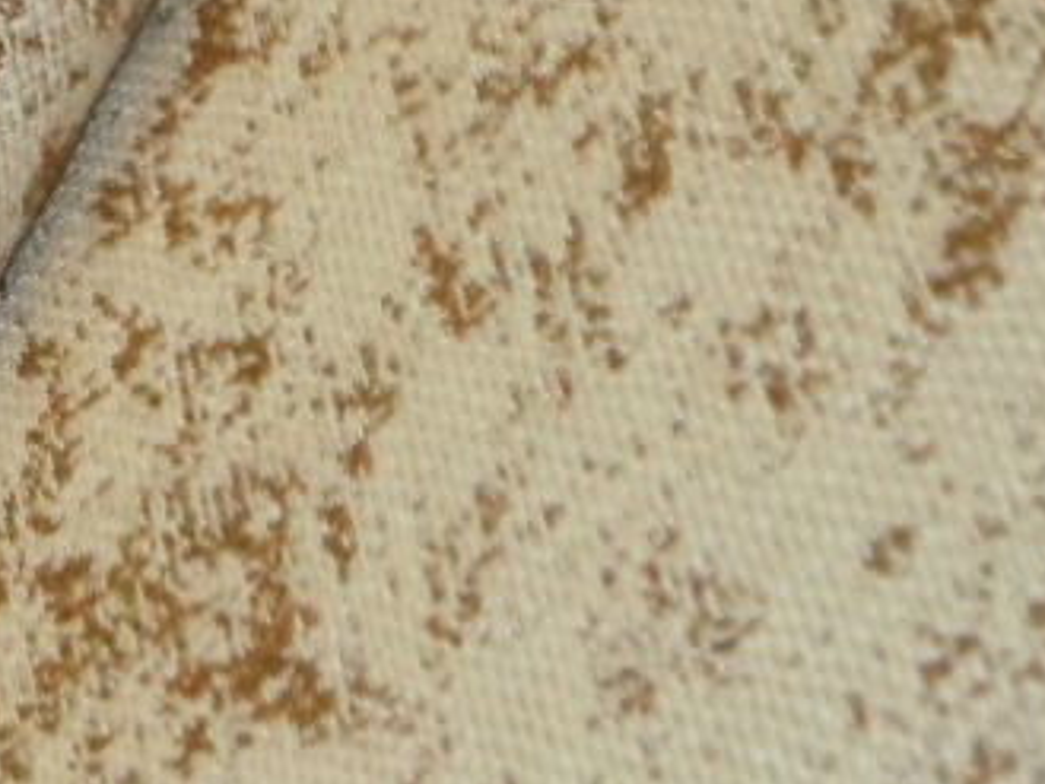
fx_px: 4228
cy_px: 394
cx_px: -445
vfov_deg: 10.6
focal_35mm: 140
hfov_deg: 13.4
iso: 250
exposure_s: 1/30
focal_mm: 8.1
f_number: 4.6
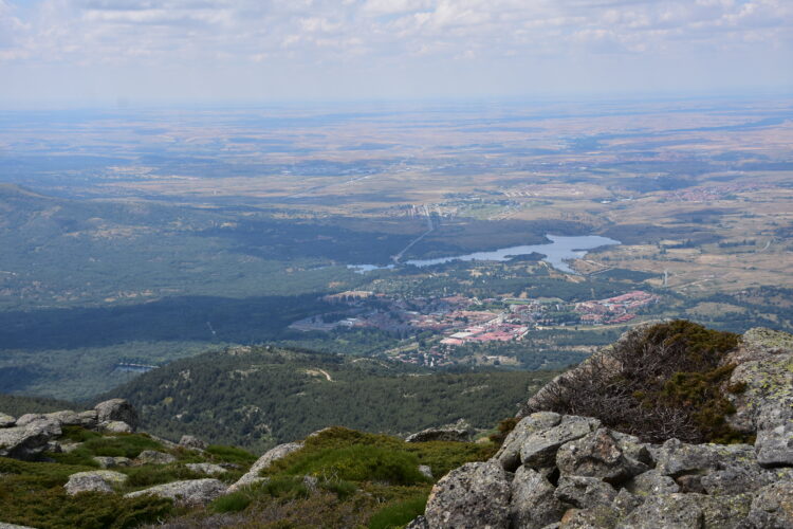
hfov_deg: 37.9
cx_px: 396
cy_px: 264
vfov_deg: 25.8
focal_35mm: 52
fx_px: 1156
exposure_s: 1/400
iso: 100
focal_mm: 35
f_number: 7.1
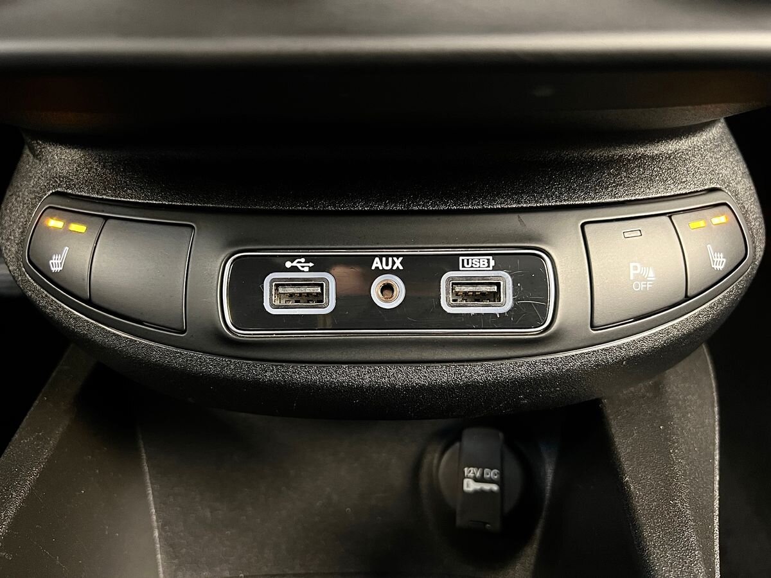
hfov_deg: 67.3
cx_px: 386
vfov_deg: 53.1
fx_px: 579
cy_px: 289
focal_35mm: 26
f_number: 1.5
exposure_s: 1/32
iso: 640
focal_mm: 5.7
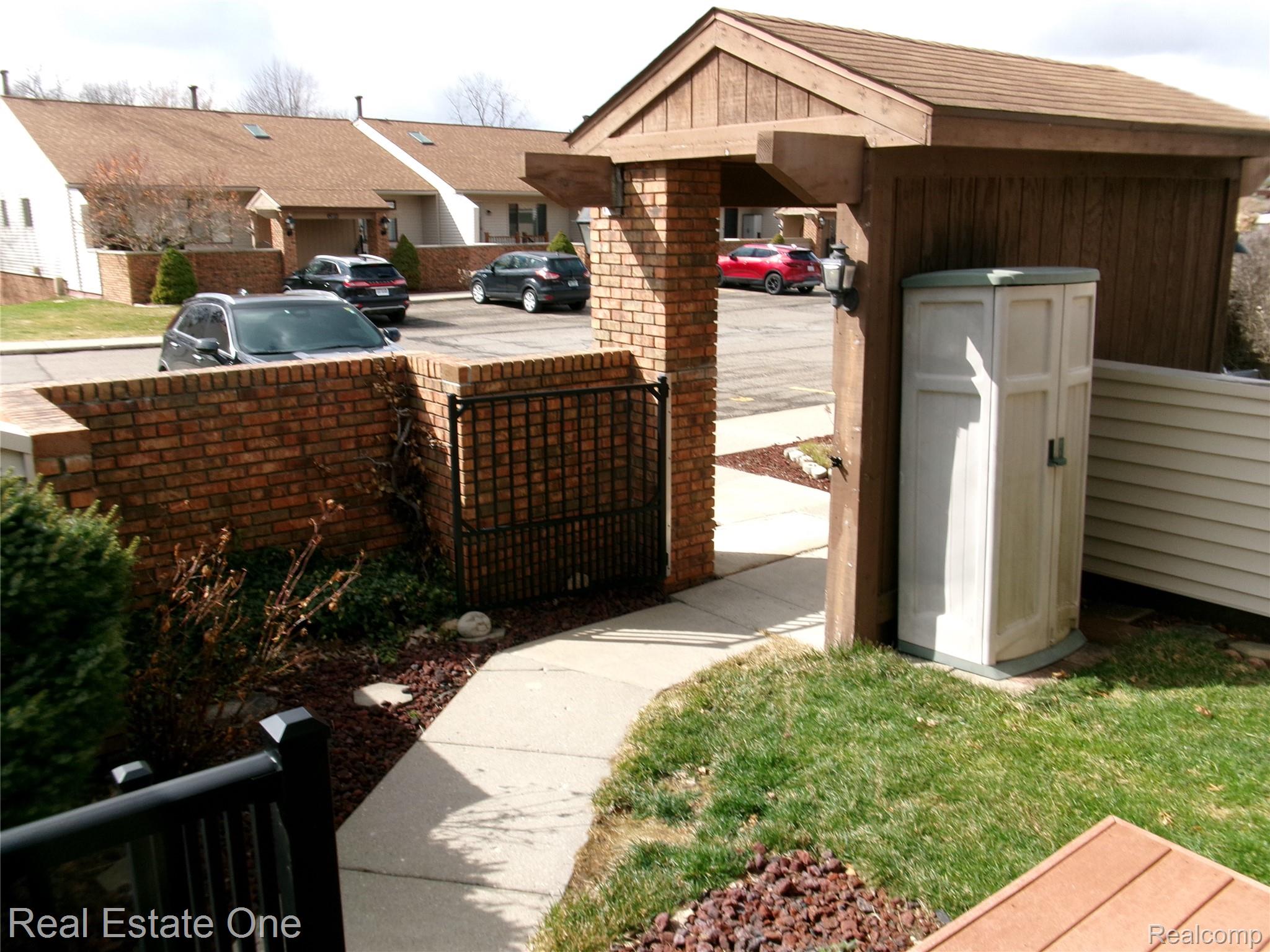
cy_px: 476
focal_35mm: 28
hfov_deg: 63.4
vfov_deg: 49.7
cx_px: 635
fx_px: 1027
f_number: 10.8
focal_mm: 5.1
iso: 100
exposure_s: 1/75
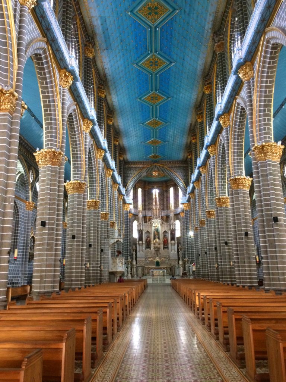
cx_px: 143
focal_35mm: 29
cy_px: 191
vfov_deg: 61.7
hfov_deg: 48.2
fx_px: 319
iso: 250
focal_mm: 4.15
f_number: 2.2
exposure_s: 1/24
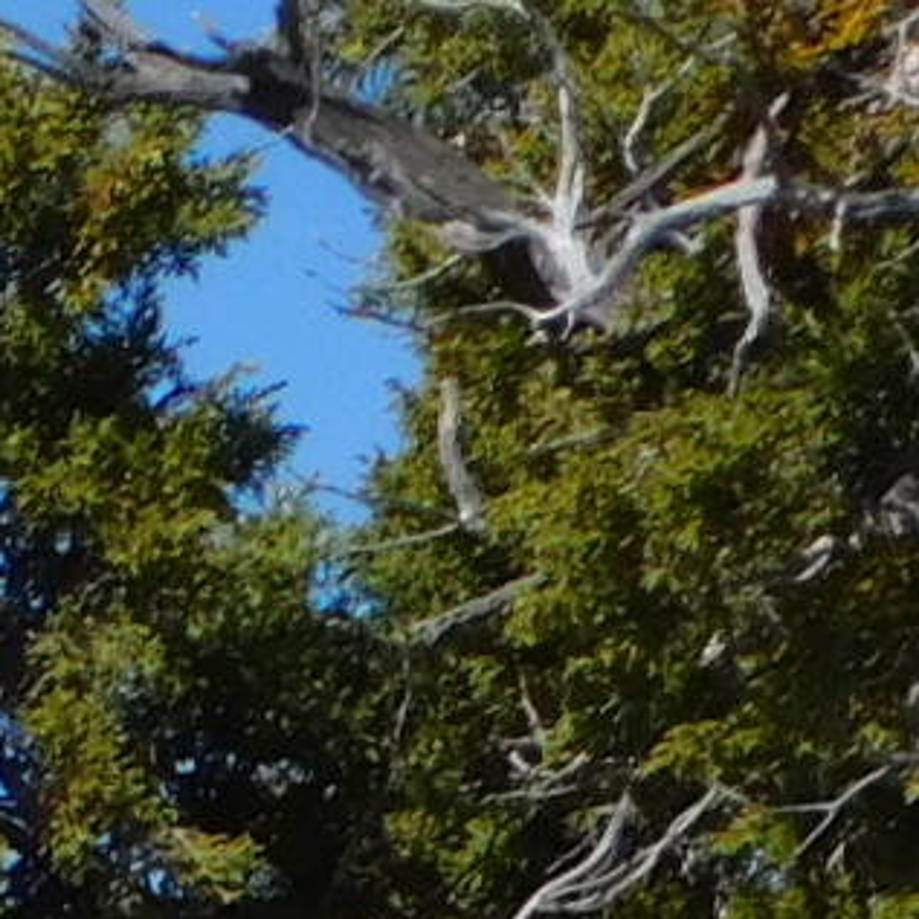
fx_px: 12795
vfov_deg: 4.0
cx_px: -3218
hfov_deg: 3.8
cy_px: 2867
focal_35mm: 426
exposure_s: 1/1250
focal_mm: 9
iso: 125
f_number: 3.8
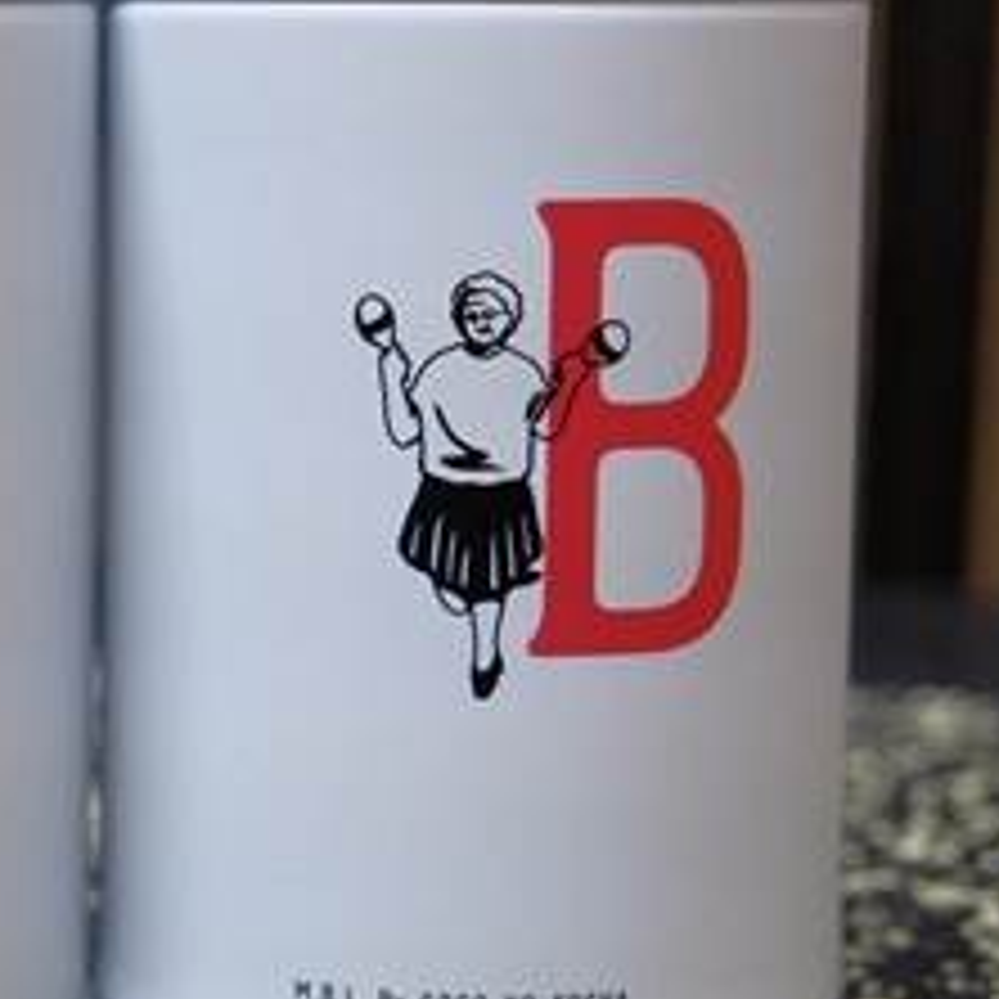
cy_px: 520
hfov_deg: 16.0
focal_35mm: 103
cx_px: -306
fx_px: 3363
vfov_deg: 16.9
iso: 1600
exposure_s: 1/17
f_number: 3.6
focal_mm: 27.7
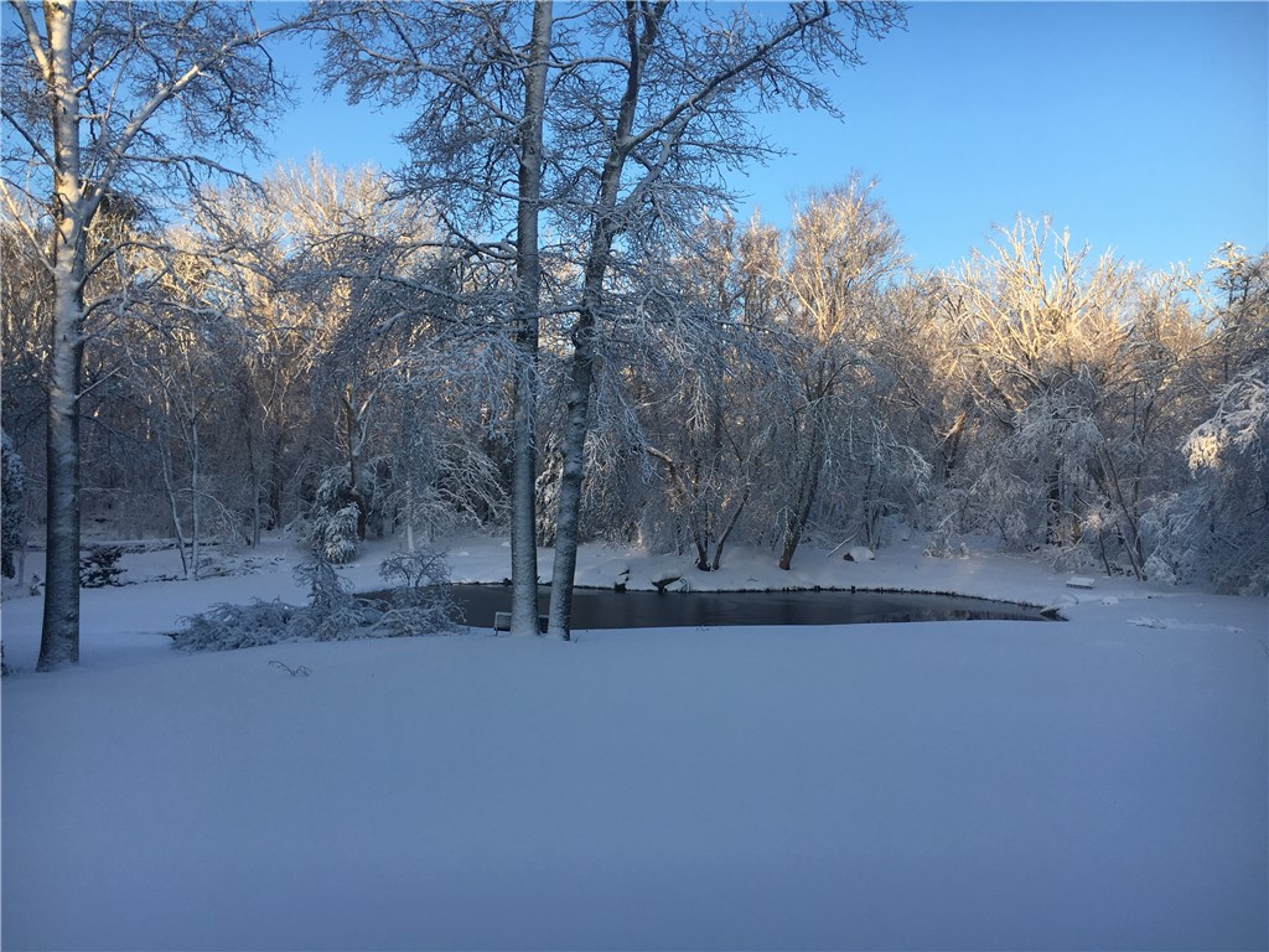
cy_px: 476
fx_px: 1063
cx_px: 634
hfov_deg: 61.7
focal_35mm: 29
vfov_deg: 48.2
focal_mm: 4.15
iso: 25
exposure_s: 1/561
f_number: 2.2
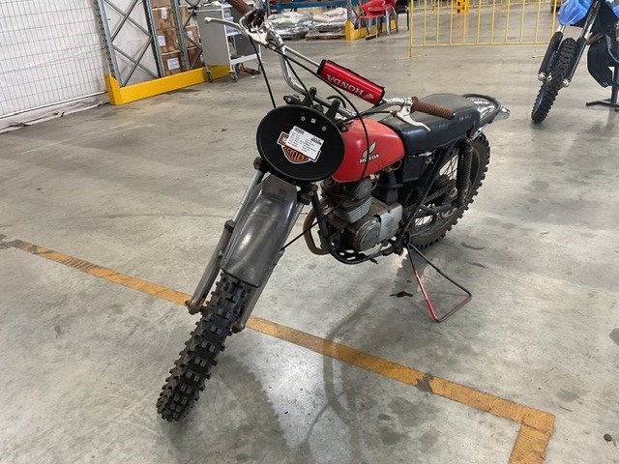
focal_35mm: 29
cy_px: 232
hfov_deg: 61.7
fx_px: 519
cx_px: 310
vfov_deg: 48.2
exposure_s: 1/50
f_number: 1.8
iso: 80
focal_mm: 3
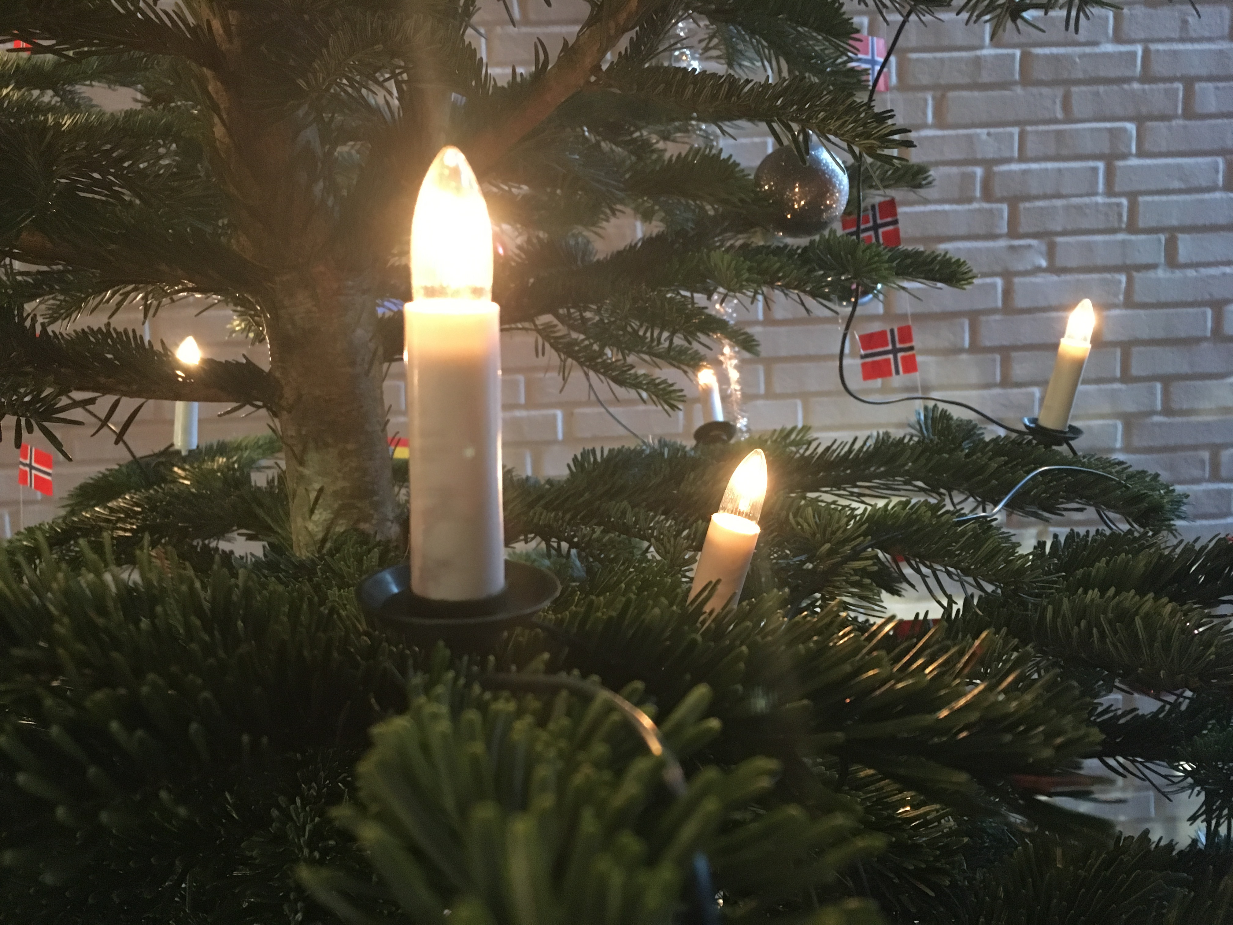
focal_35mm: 29
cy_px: 462
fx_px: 1033
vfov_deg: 48.2
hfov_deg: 61.7
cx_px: 616
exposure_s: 1/17
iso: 320
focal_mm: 4.15
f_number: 2.2
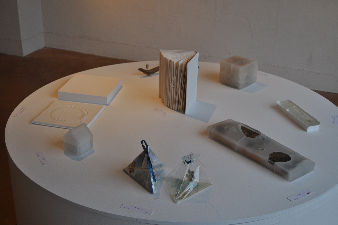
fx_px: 450
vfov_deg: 28.0
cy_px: 112
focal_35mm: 48
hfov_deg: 41.2
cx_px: 169
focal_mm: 32
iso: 200
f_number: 5.6
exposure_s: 1/125
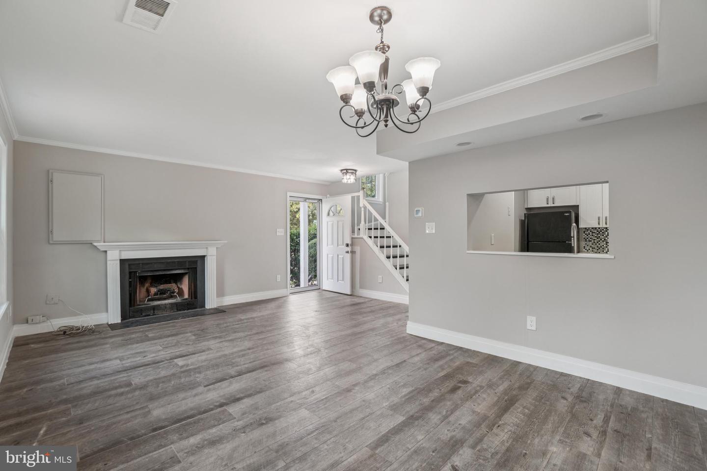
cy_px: 236
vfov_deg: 77.3
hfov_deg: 100.4
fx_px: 295
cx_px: 354
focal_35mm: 15
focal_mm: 10
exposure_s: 1/8
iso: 100
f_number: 7.1
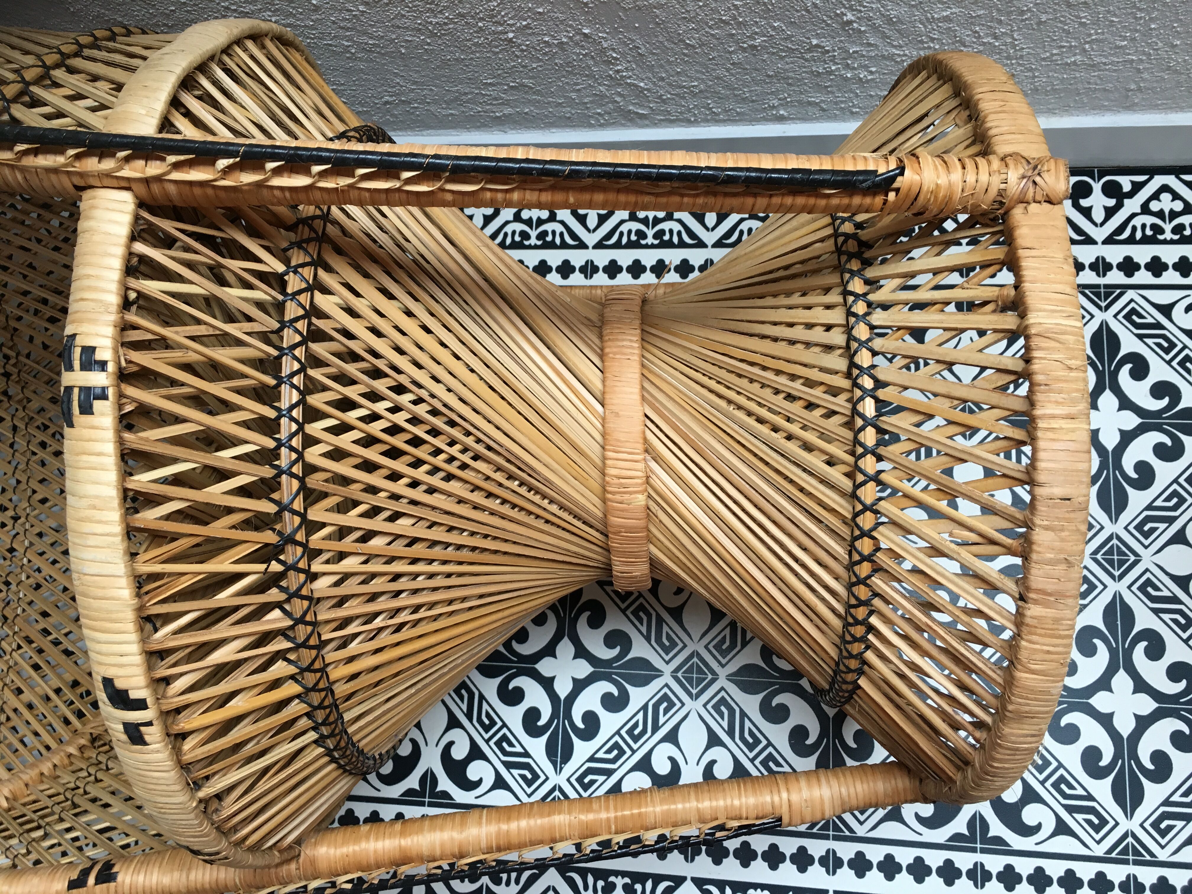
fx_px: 999
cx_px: 596
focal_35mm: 29
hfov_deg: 61.7
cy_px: 447
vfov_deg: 48.2
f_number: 2.2
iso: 32
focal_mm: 4.15
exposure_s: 1/33
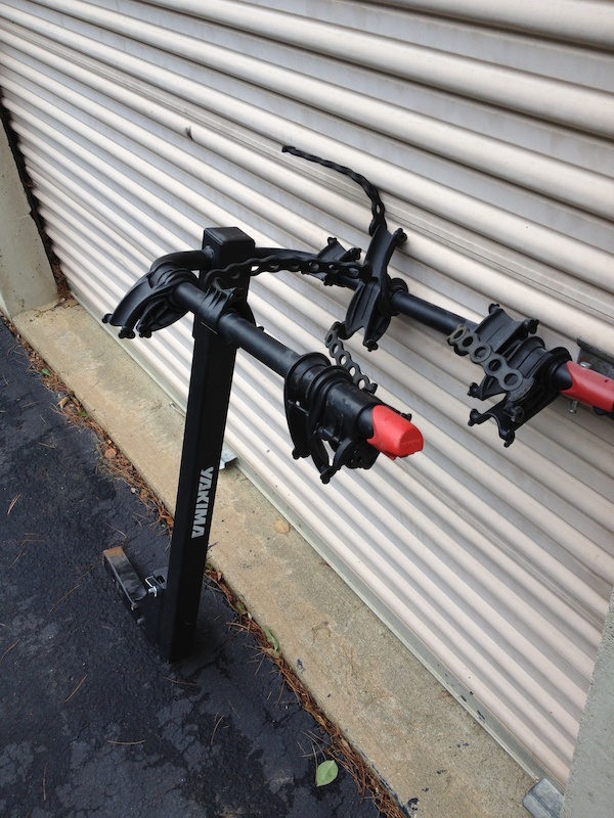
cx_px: 307
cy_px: 409
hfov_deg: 40.7
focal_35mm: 35
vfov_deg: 52.6
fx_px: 828
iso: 64
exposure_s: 1/283
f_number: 2.4
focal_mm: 4.28
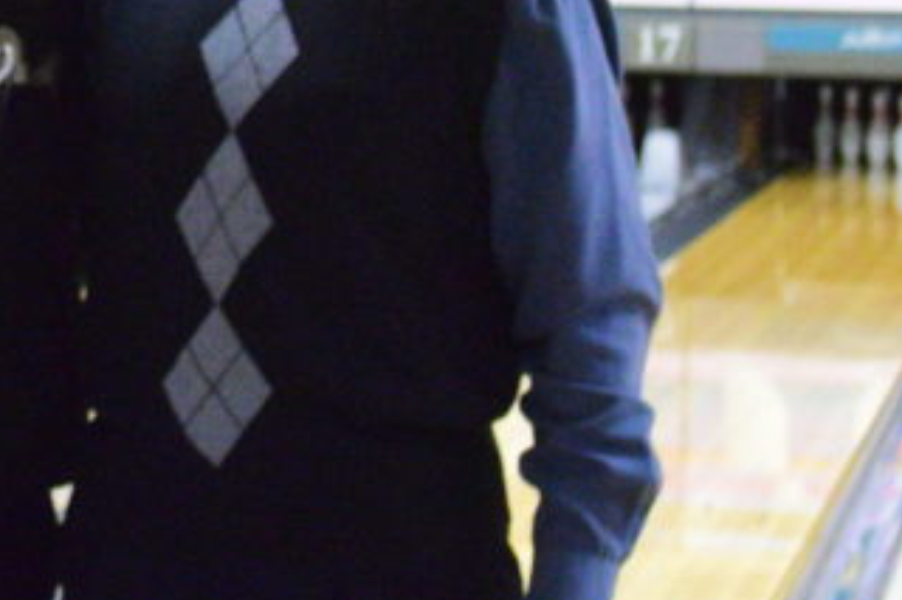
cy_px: -221
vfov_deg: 7.1
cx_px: -141
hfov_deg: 10.6
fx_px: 4808
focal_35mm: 192
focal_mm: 40
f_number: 5.6
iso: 10000
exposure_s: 1/50
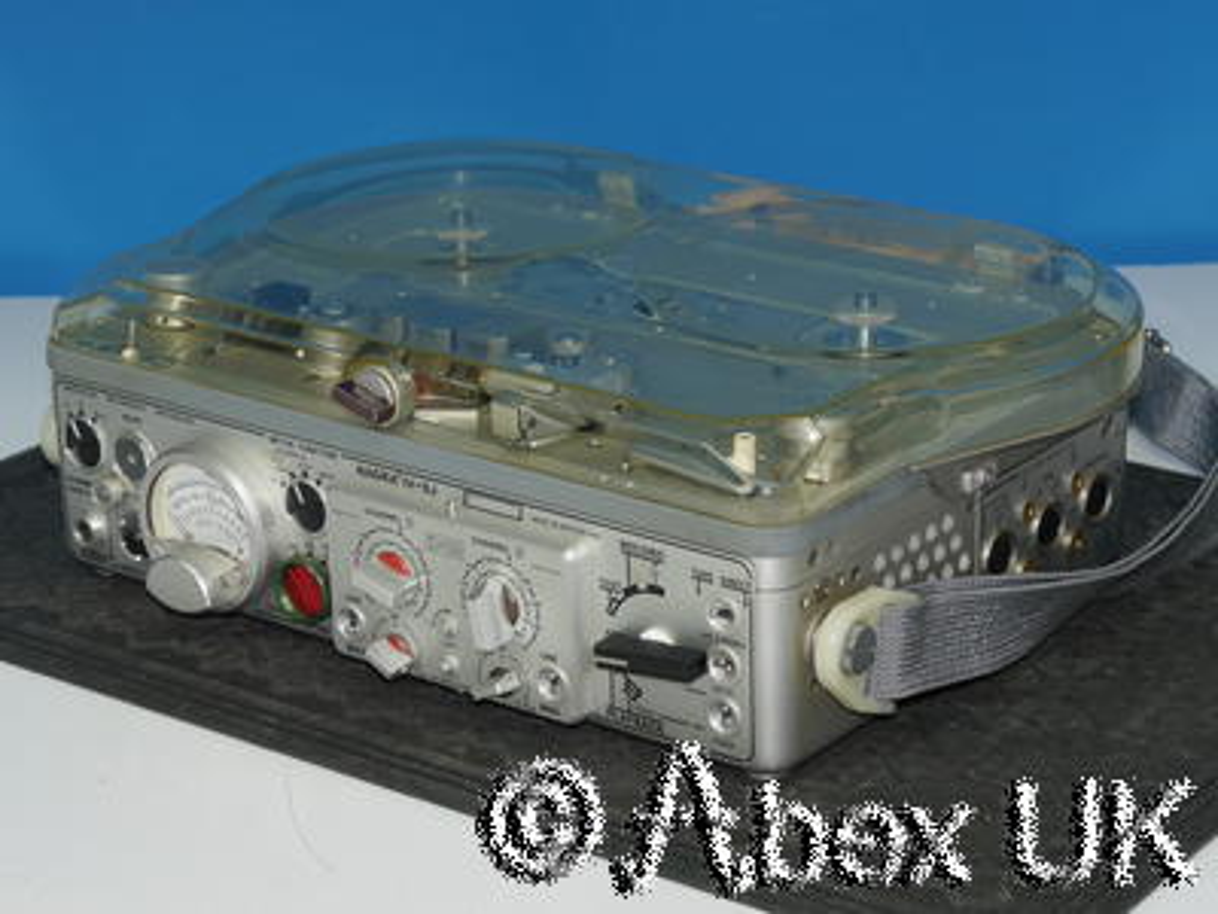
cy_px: 457
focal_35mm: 92
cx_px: 609
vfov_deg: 16.1
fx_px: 3237
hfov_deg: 21.3
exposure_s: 1/60
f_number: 7.1
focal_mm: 46
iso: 400
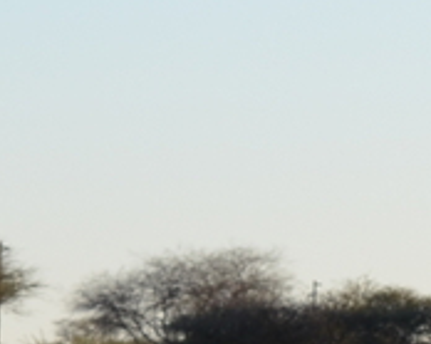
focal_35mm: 599
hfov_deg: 3.2
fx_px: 7637
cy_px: 730
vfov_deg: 2.6
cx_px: 703
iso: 200
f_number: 7.1
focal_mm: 58
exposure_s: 1/200
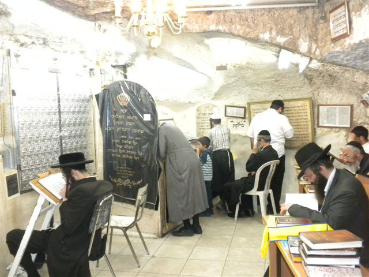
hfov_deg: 50.1
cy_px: 138
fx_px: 394
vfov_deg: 38.7
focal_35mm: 37
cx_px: 184
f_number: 3.5
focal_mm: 6.6
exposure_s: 1/59.6
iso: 400
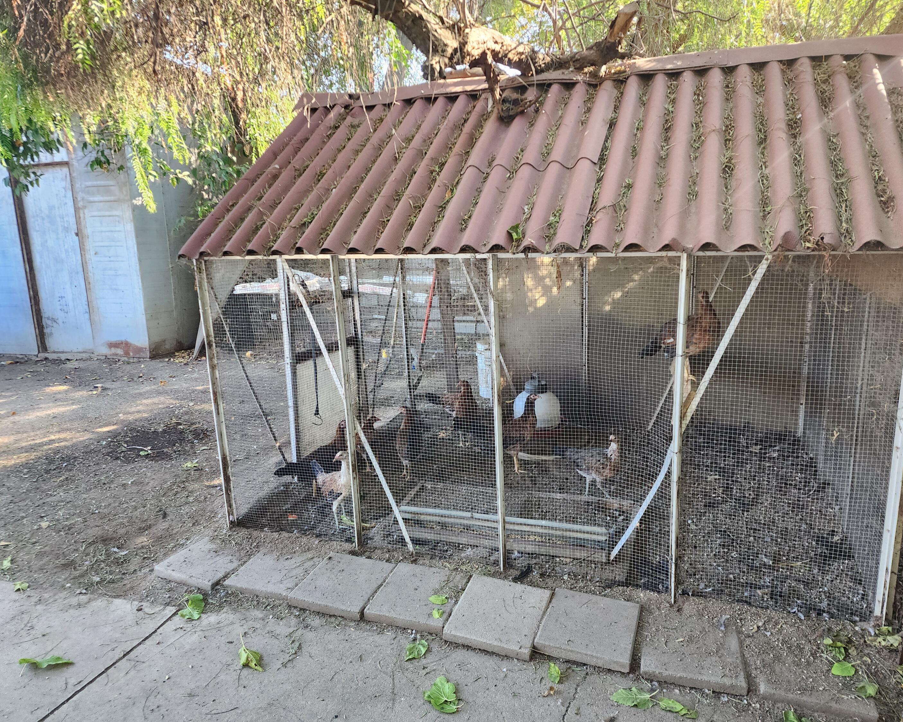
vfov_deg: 58.8
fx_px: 641
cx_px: 477
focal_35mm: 24
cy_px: 361
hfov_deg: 70.2
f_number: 1.8
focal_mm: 6.4
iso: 160
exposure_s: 1/180
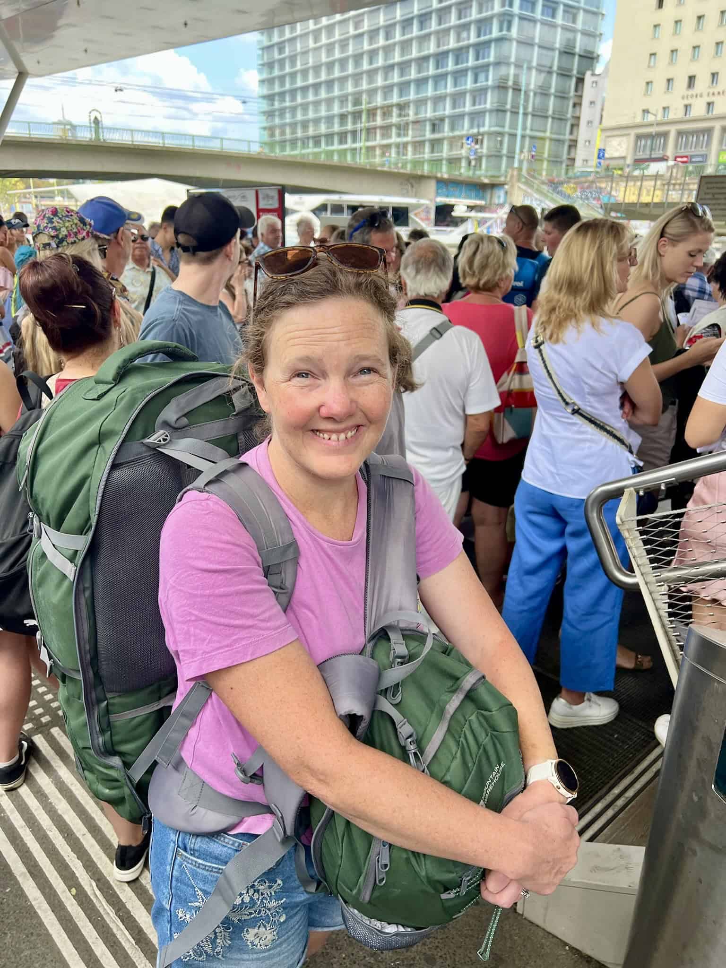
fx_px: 727
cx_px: 363
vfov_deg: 67.3
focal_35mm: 26
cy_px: 484
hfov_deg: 53.1
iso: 50
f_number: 1.5
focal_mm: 5.7
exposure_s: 1/368
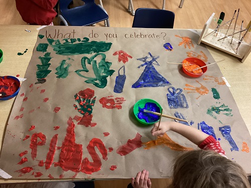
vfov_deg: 45.4
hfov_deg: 58.4
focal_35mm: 31
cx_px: 126
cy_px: 94
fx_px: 225
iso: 320
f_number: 2.4
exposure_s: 1/50
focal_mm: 3.3
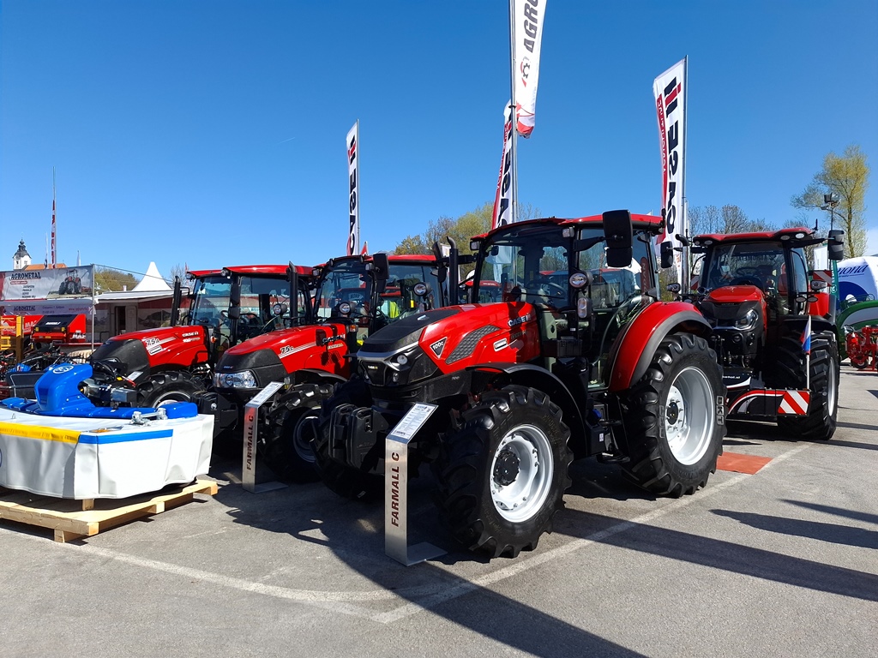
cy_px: 329
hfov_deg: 73.9
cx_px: 439
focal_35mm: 23
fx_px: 583
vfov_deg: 58.9
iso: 80
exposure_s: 1/2398
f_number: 1.8
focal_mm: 5.54
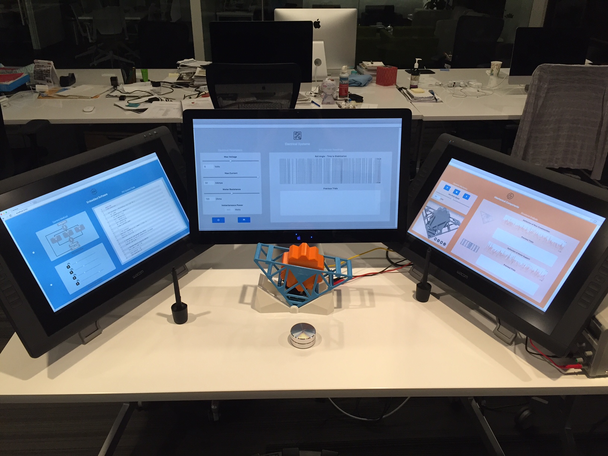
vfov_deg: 48.2
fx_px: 509
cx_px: 304
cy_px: 228
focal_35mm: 29
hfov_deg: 61.7
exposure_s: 1/30
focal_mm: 4.15
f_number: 2.2
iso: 50
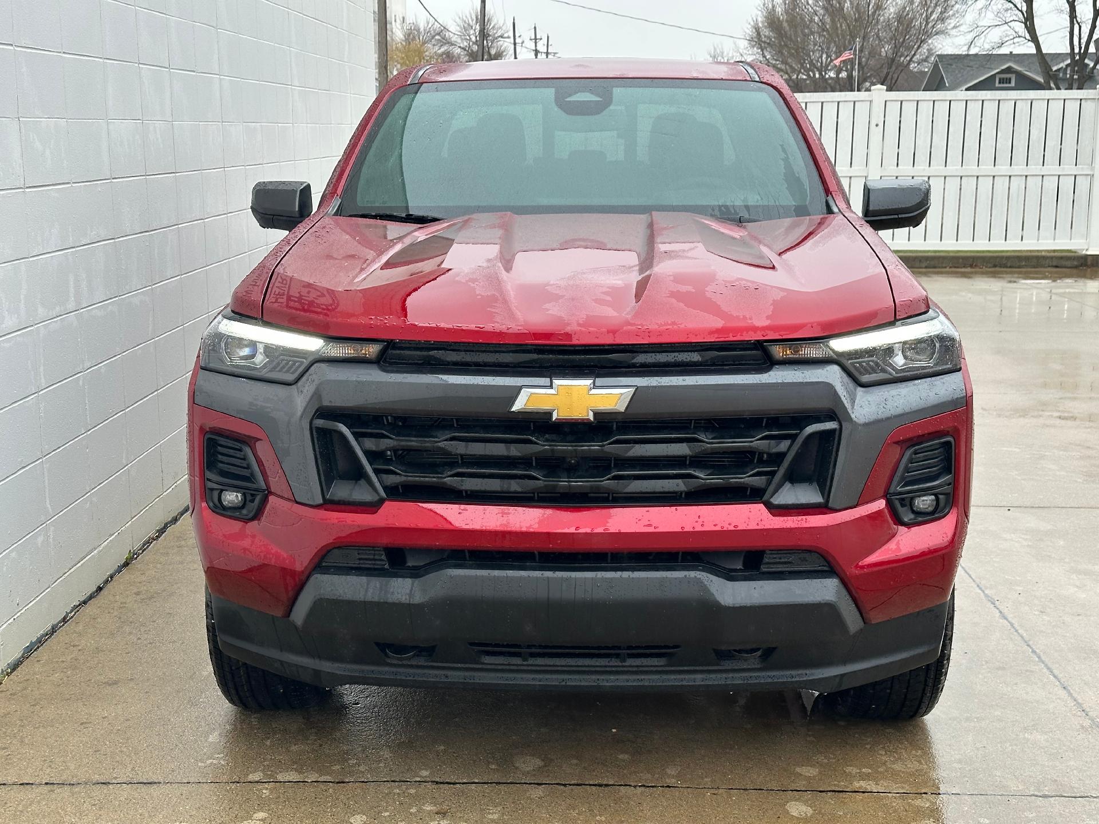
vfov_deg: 30.3
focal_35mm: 48
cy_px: 412
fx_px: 1524
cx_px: 550
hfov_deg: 39.7
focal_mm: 6.86
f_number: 1.78
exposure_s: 1/469
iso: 64
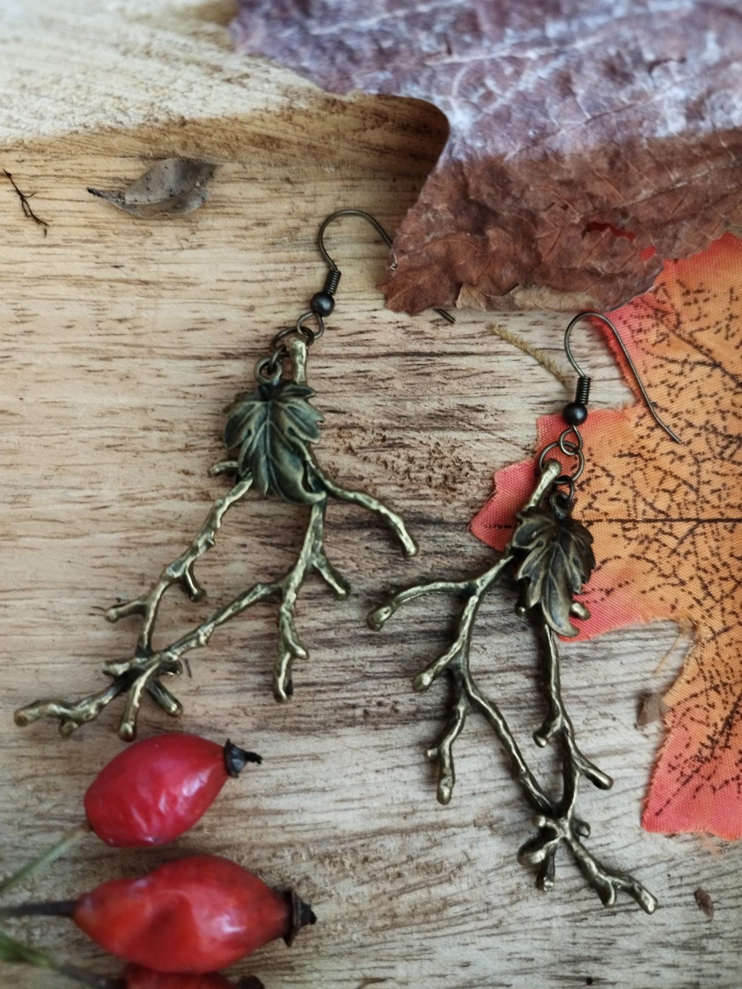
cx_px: 371
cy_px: 494
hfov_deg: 54.9
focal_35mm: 25
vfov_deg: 69.4
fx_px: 715
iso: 1050
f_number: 1.89
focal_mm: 5.95
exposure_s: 1/25
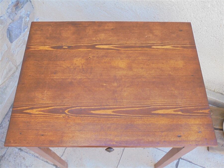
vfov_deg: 41.8
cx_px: 112
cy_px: 84
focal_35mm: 34
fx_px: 220
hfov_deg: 54.0
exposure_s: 1/30
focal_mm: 6.1
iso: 160
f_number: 4
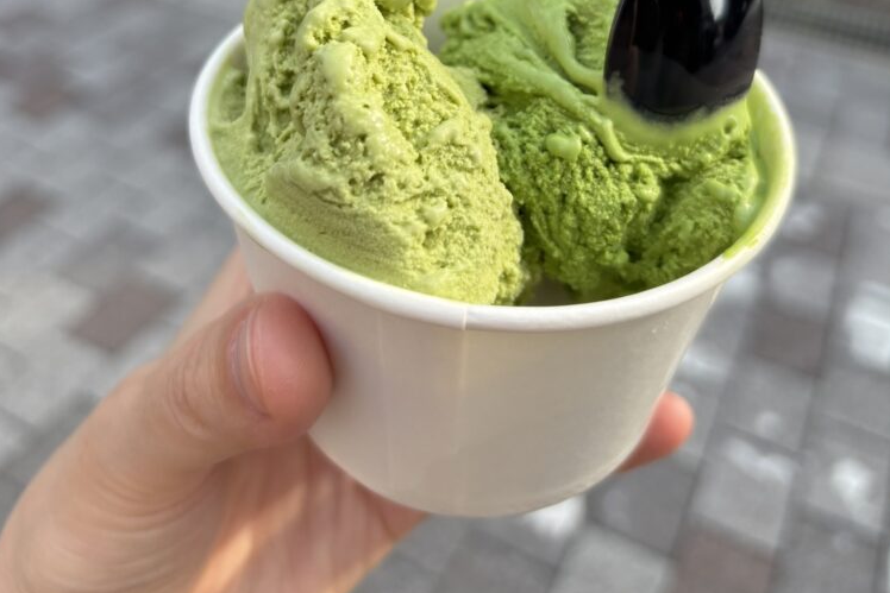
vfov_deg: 32.9
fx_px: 915
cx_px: 450
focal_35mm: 37
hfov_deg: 51.9
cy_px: -2
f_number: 1.6
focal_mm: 5.96
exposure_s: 1/571
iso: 50
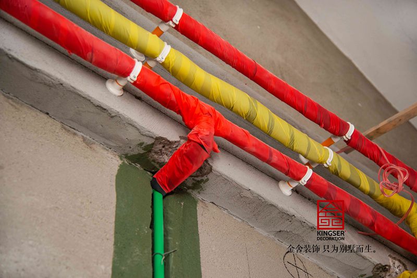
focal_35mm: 58
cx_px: 208
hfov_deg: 34.5
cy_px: 139
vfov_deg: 23.4
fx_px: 672
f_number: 4
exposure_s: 1/80
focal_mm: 58
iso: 640
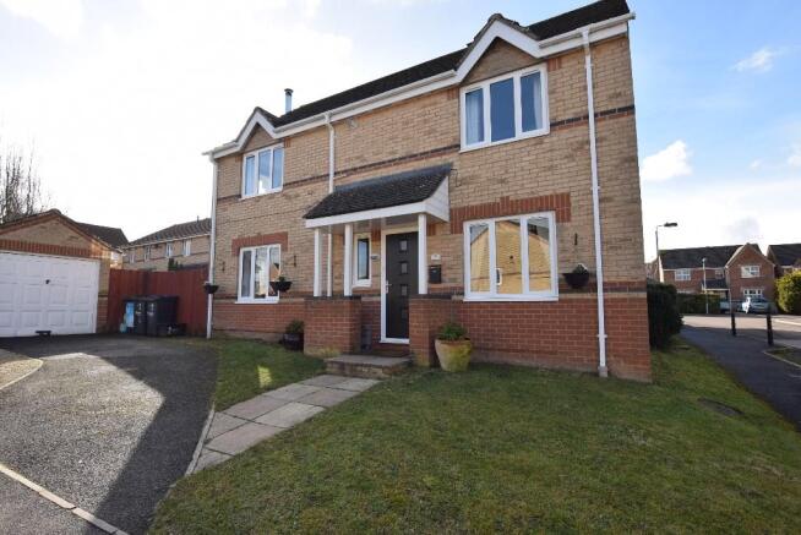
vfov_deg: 72.1
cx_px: 400
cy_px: 268
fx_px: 367
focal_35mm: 16
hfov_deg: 94.9
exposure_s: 1/200
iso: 100
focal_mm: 11
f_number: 7.1
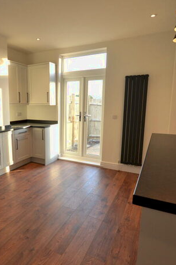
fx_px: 169
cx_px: 57
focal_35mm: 23
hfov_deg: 53.9
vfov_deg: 76.1
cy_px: 135
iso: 400
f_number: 4.5
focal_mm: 10
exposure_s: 1/100
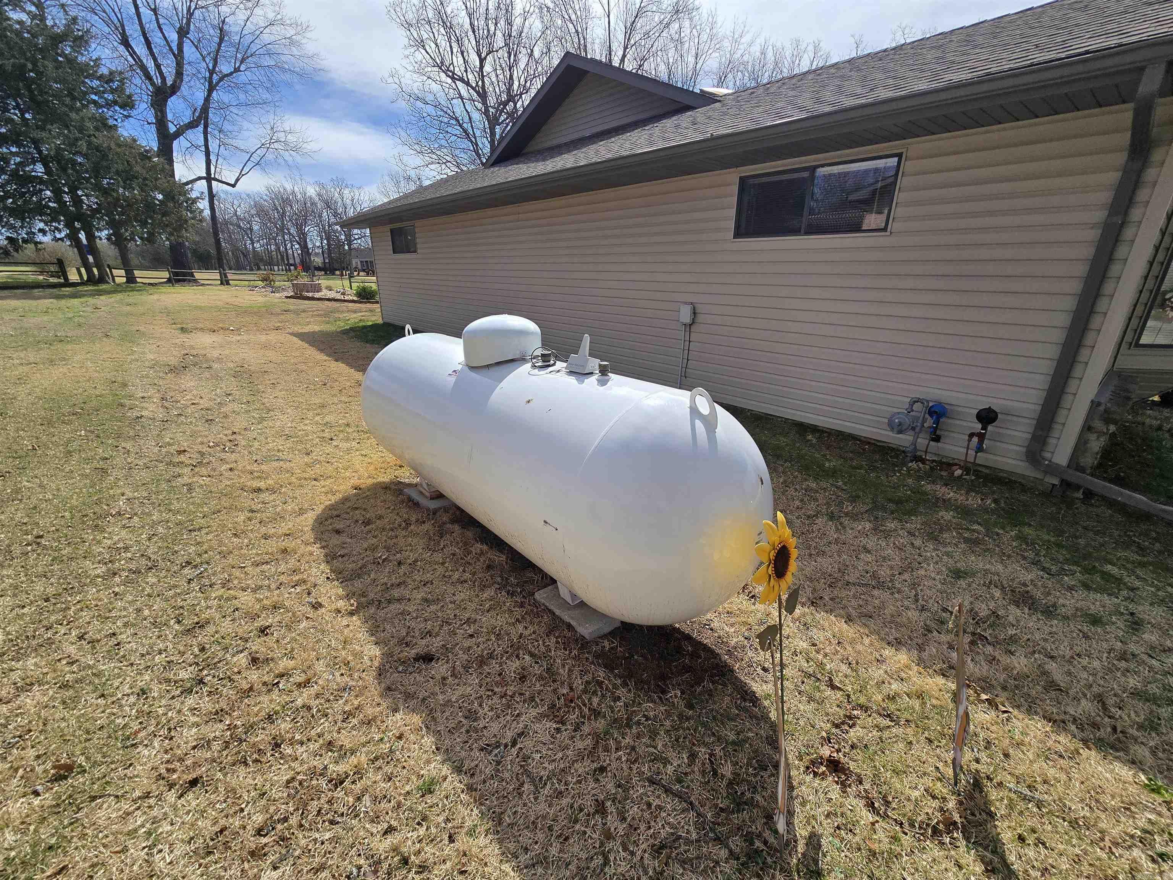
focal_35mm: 13
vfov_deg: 89.9
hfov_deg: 106.2
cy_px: 440
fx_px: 441
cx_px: 586
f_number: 2.2
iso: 50
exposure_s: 1/3018
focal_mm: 2.2
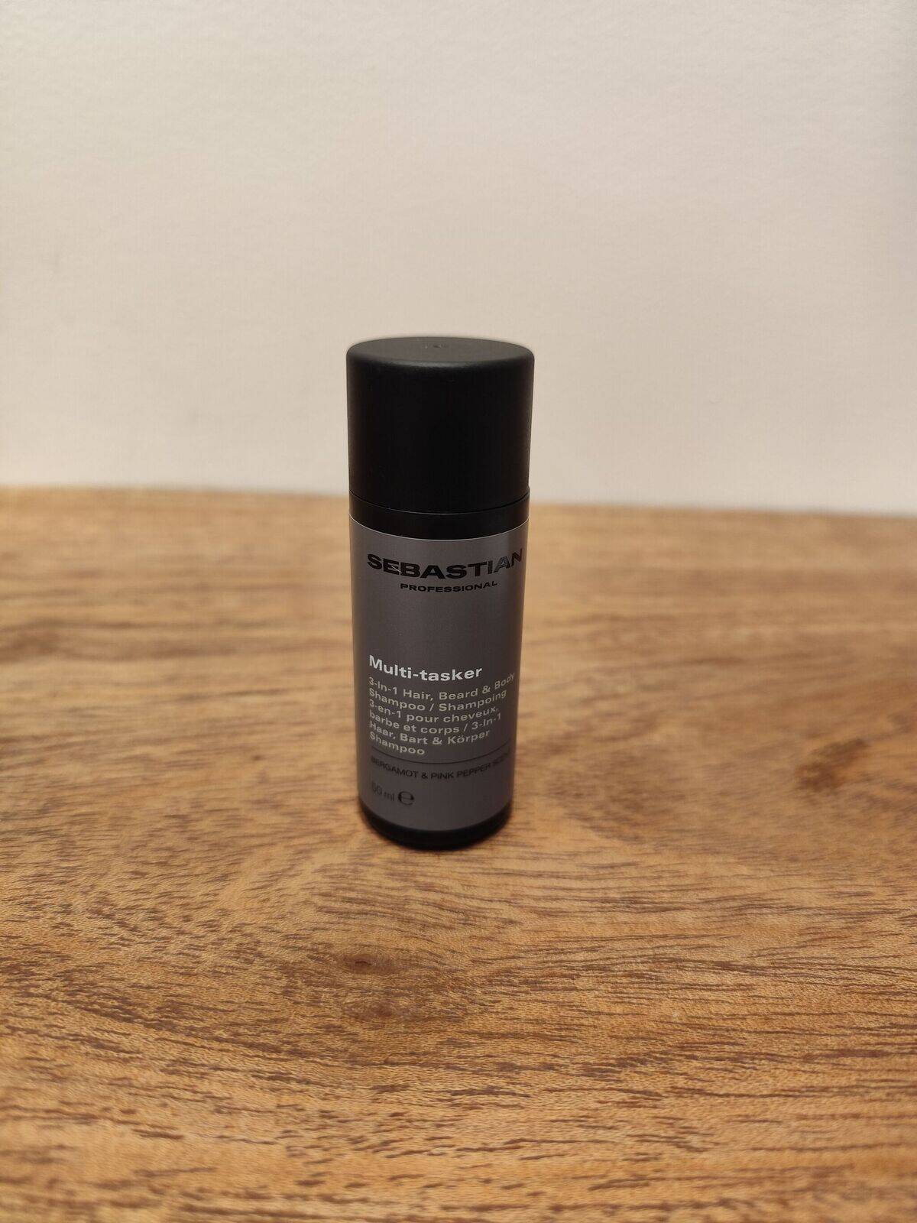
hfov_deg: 58.9
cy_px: 612
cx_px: 458
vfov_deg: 73.9
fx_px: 812
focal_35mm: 23
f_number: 1.65
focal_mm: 6.19
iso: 640
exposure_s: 1/100
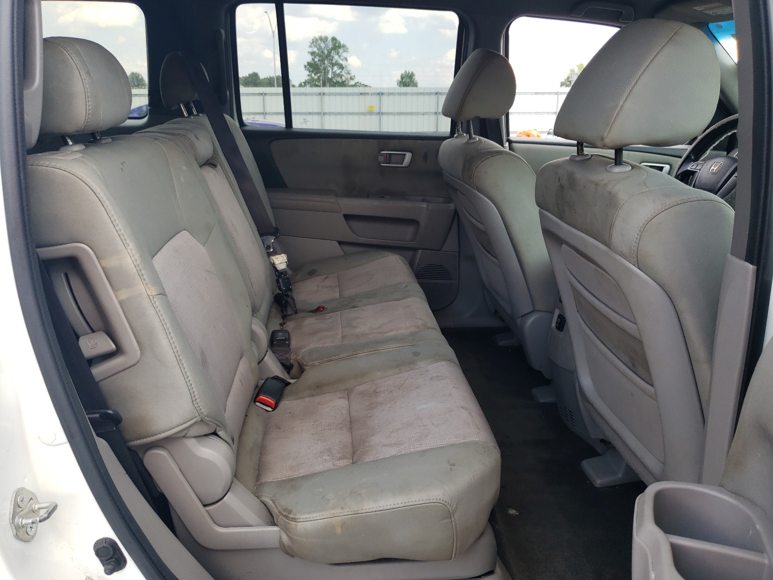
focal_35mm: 26
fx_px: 581
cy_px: 290
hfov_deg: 67.3
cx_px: 386
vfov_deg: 53.1
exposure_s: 1/357
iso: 50
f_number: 1.5
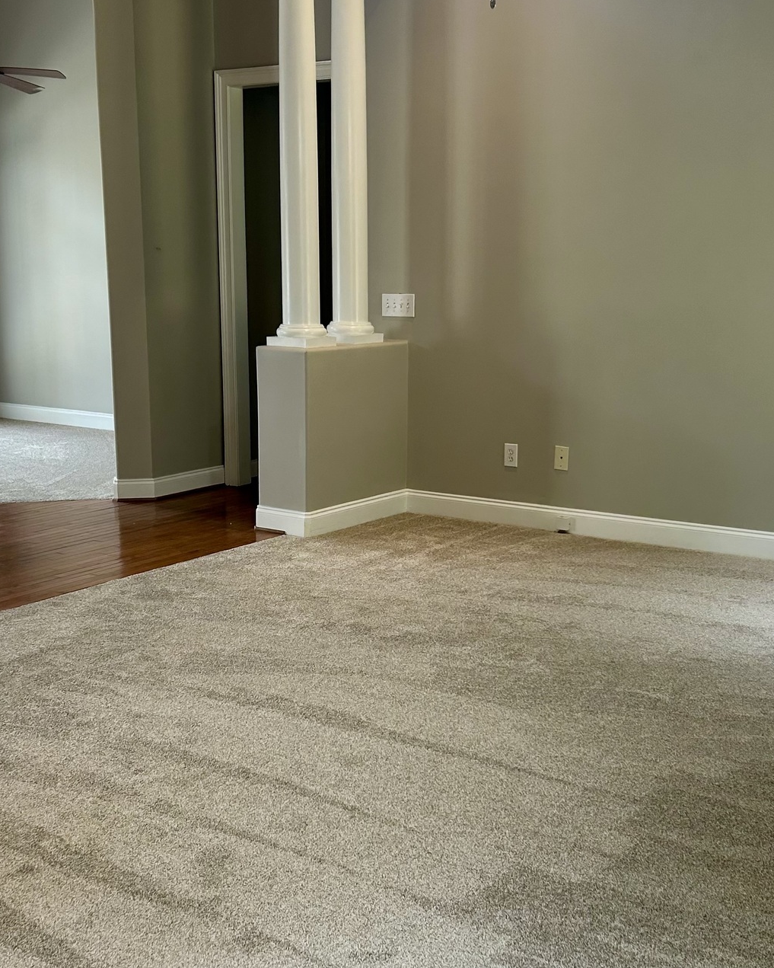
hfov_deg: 32.7
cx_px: 382
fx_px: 1317
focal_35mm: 46
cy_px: 568
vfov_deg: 40.2
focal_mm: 5.7
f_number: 1.5
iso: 80
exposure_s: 1/120
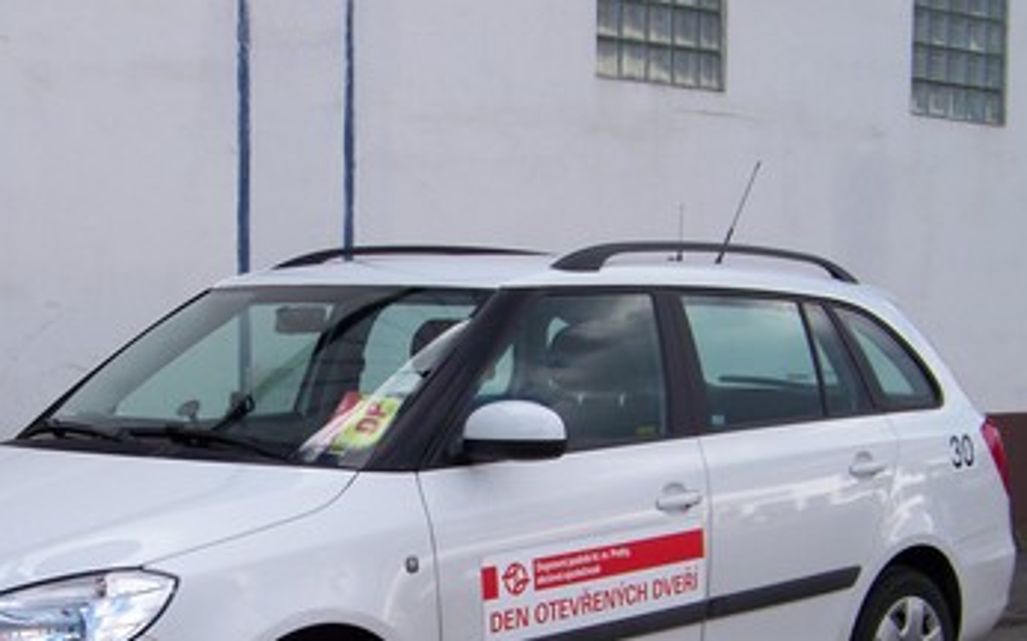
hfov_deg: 25.8
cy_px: 534
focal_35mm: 80
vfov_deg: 16.2
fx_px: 2238
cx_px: 381
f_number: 2.8
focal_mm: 7.6
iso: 64
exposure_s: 1/500
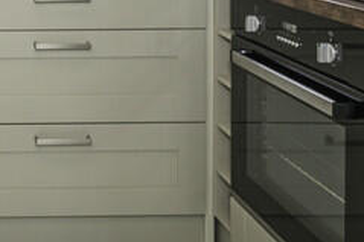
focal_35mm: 60
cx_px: -62
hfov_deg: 29.2
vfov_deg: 20.3
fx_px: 606
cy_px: -91
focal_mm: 14
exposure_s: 1/125
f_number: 6.3
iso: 320
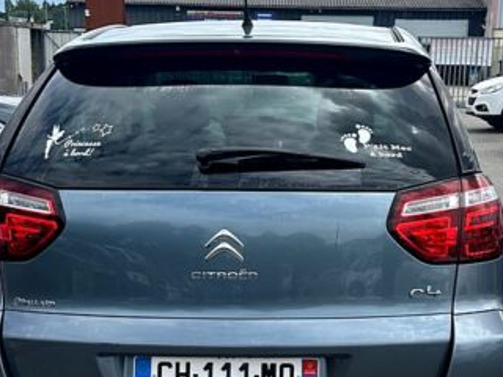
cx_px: 285
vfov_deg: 24.2
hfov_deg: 32.1
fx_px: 872
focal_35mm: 60
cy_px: 270
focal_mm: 6.86
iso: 80
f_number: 1.78
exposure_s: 1/3058
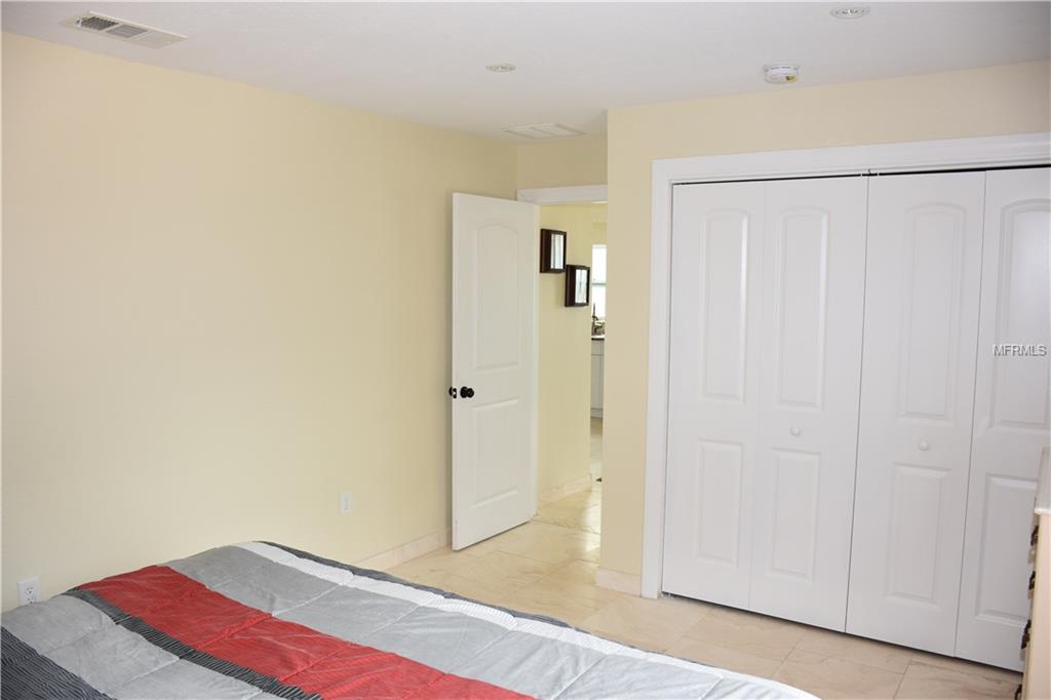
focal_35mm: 27
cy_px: 350
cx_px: 526
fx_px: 788
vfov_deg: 47.9
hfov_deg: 67.4
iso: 450
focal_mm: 18
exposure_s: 1/60
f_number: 4
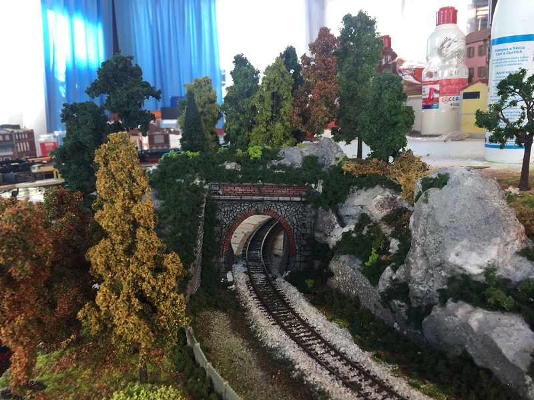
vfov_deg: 48.2
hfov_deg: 61.7
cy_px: 200
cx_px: 267
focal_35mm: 29
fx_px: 447
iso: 40
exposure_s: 1/50
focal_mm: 4.15
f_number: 2.2
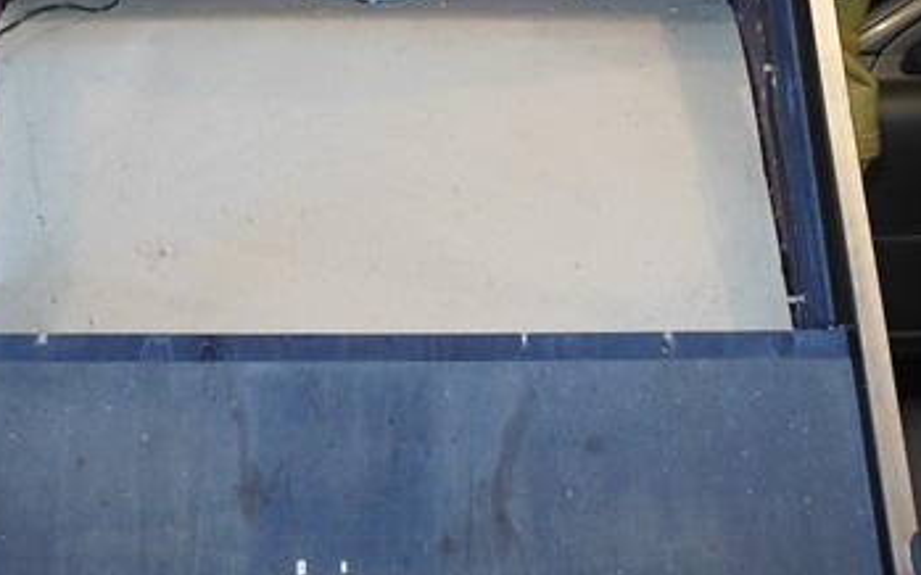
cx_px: 343
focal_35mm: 34
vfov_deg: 37.1
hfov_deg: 56.0
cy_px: 219
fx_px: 853
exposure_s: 1/30
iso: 200
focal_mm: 4.5
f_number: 3.2
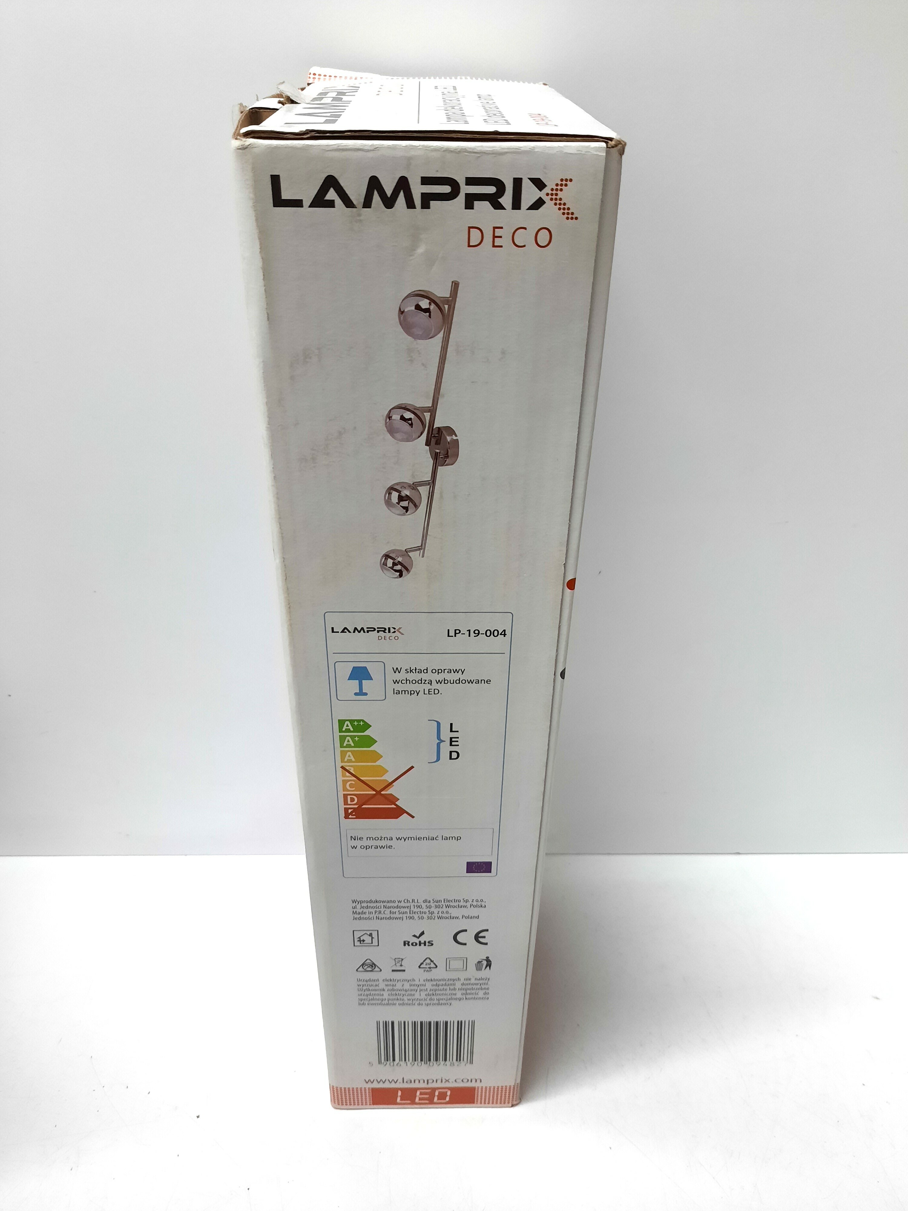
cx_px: 454
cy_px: 606
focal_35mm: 25
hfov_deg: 54.9
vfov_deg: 69.4
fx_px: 874
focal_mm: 4.6
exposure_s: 1/33
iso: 320
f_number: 2
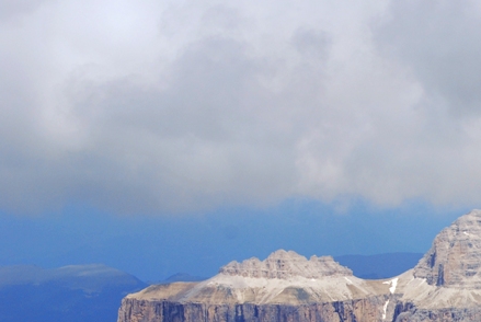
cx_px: 559
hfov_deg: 8.3
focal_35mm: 245
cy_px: 342
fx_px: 3278
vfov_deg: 5.6
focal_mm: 70
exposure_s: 1/320
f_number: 10
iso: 100
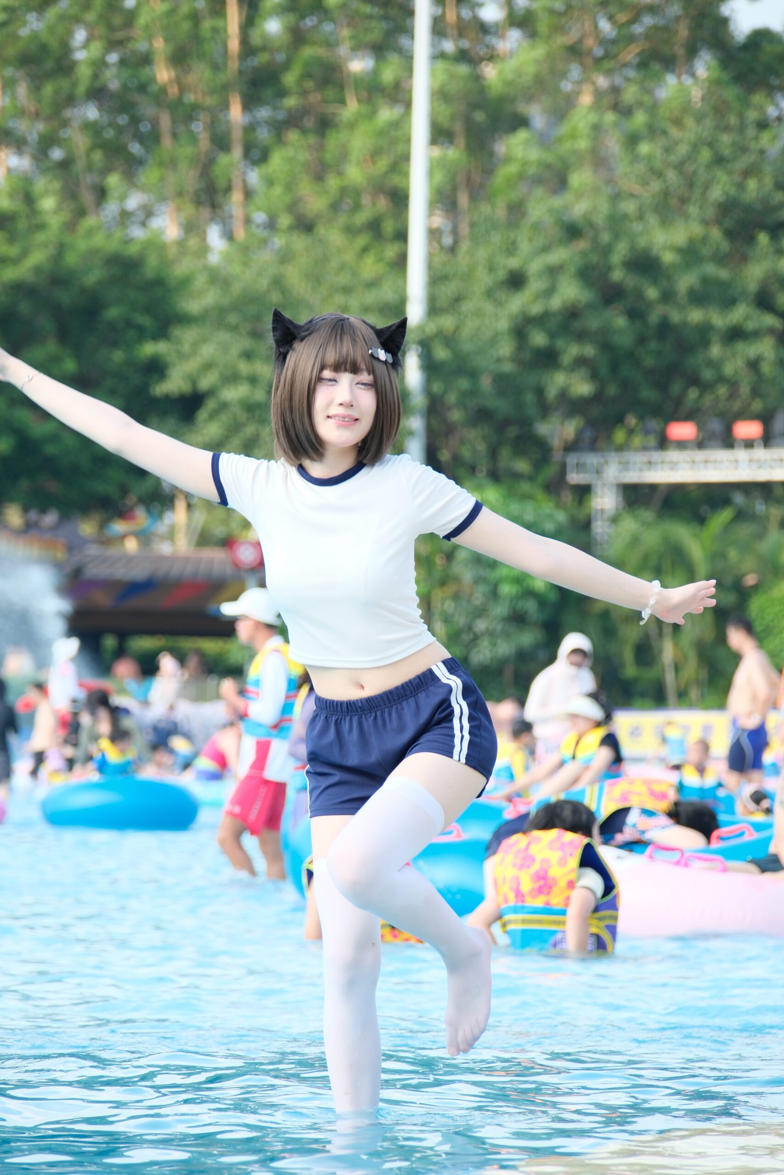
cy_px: 588
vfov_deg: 12.0
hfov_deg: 8.0
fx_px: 5585
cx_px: 392
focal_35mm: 171
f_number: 5
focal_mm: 114.3
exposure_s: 1/320
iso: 400
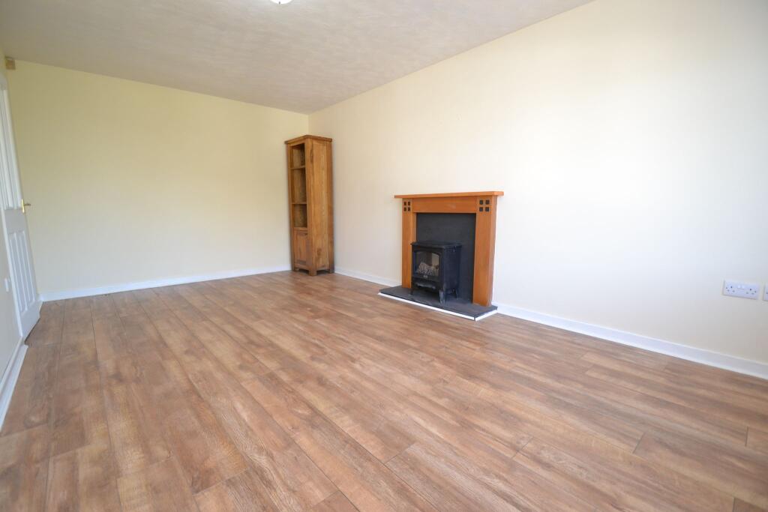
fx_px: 320
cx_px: 384
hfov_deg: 100.4
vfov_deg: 77.3
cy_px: 256
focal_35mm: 15
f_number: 3.5
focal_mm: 10
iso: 500
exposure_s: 1/60
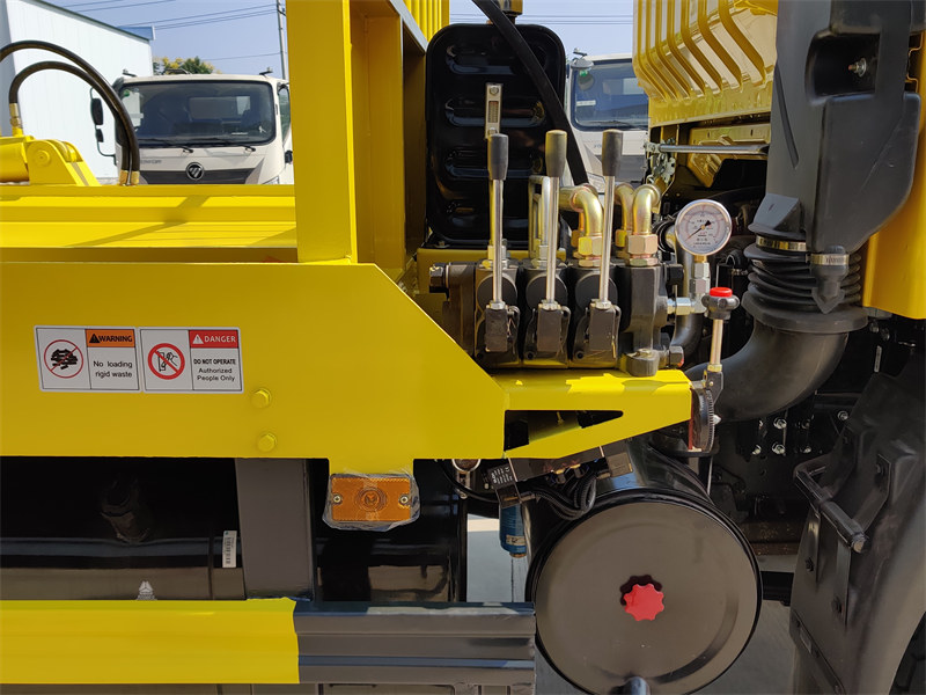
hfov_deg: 65.3
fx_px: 722
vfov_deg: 51.4
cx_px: 463
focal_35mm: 27
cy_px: 348
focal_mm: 4.75
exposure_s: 1/2009
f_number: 1.65
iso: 125
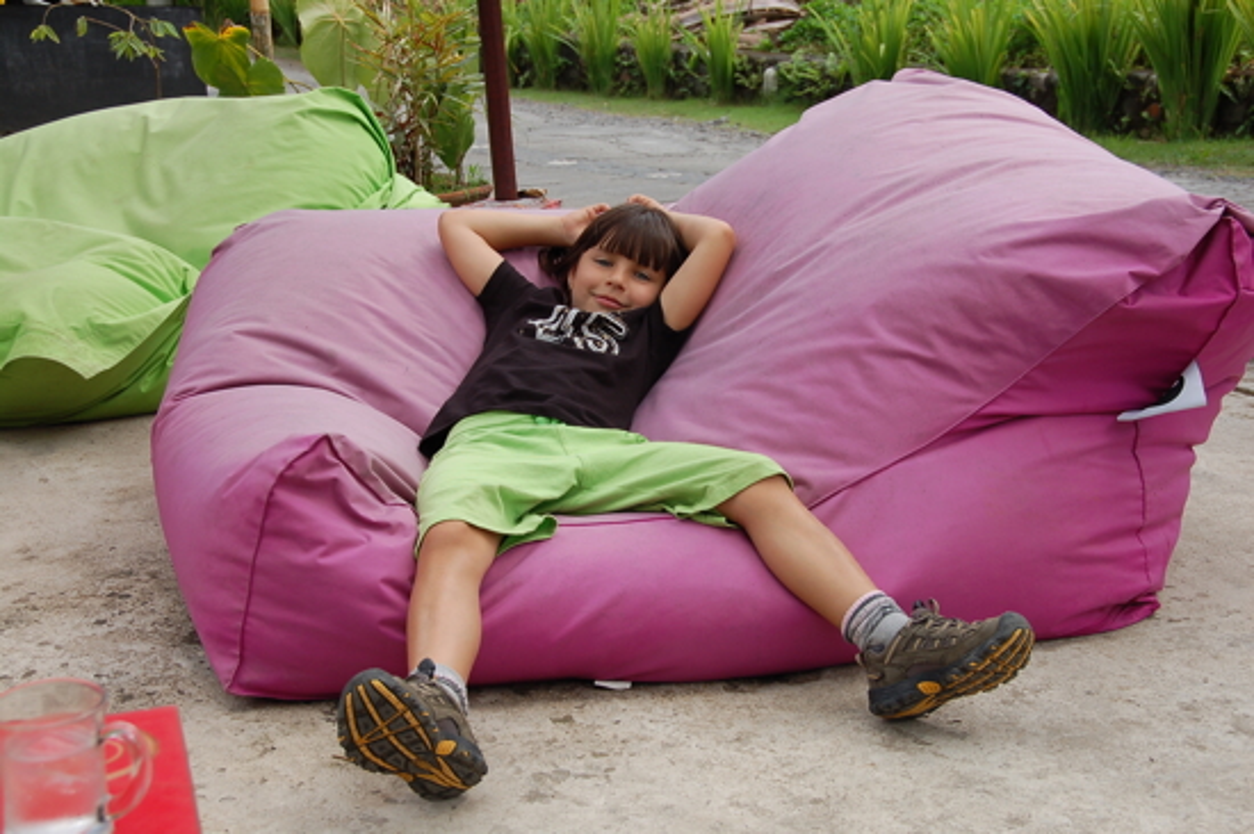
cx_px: 627
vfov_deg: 25.7
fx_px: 1828
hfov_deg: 37.9
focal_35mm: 52
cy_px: 417
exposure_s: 1/200
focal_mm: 35
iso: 200
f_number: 7.1
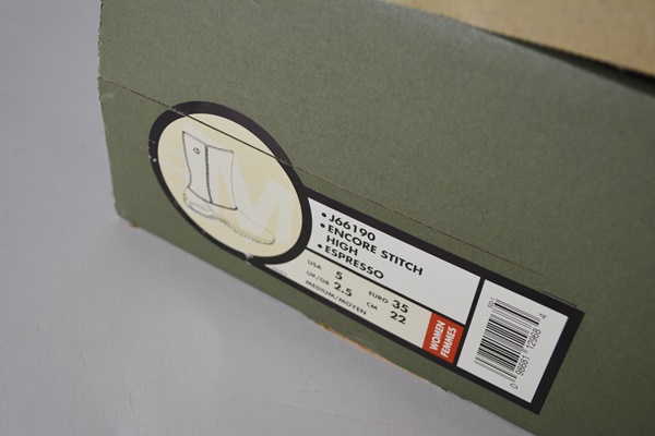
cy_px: 218
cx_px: 328
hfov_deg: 36.9
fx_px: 982
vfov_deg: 25.1
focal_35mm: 54
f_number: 5.6
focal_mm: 36
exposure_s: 1/125
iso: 280
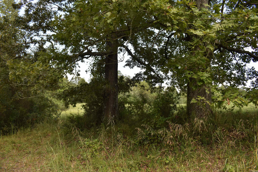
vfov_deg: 47.9
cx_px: 129
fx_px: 193
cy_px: 86
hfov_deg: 67.4
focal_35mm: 27
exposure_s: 1/250
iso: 200
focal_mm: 18
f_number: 6.3
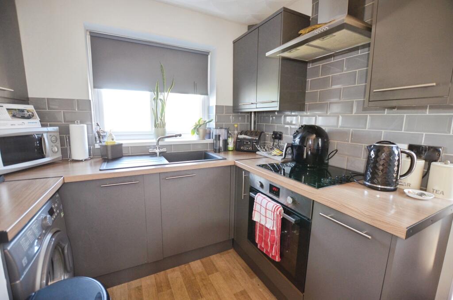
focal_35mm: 15
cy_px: 150
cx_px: 226
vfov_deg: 77.1
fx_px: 188
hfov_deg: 100.5
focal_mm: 10
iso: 800
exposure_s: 1/50
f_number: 3.5
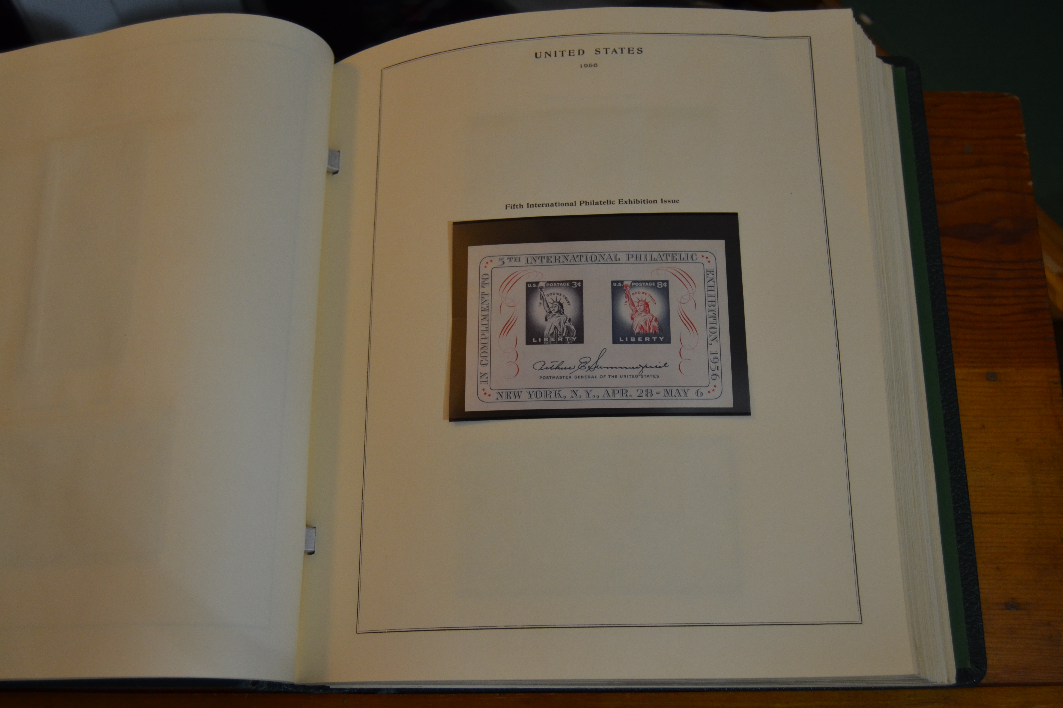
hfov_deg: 49.6
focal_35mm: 39
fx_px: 1151
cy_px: 354
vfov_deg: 34.2
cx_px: 532
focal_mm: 26
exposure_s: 1/60
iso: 800
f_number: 4
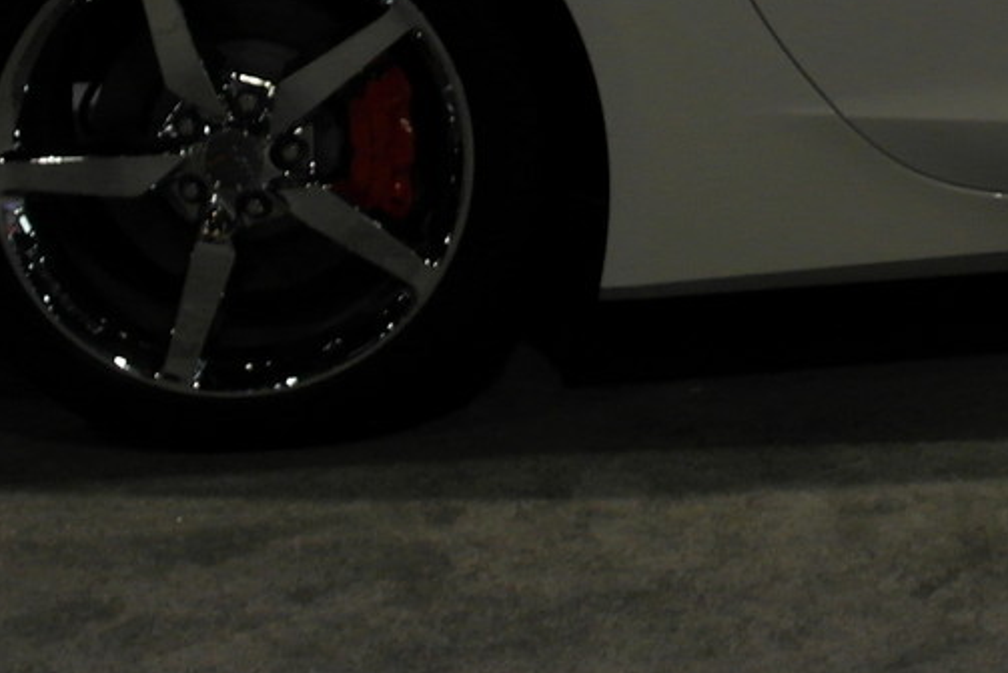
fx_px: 4174
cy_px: -698
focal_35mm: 149
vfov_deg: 8.7
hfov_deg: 13.2
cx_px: 1375
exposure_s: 1/80
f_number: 3.5
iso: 400
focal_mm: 20
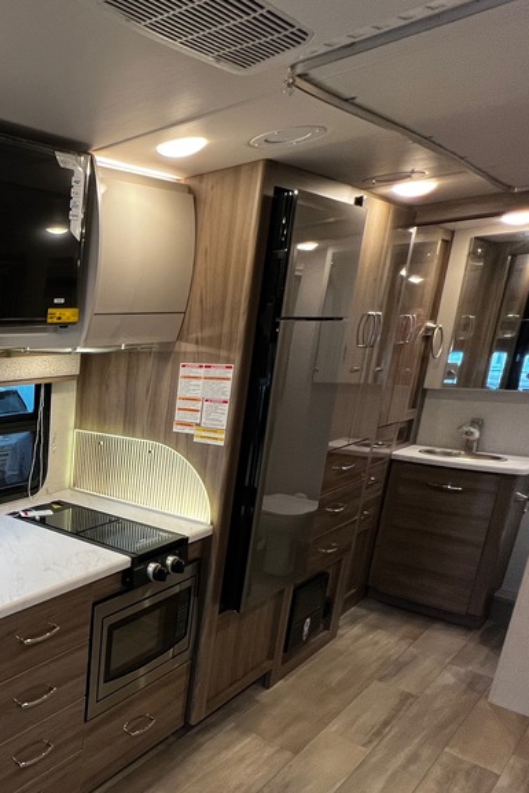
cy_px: 482
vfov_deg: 72.8
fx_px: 529
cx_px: -98
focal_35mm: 24
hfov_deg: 39.4
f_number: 1.8
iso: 160
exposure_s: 1/99
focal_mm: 1.57
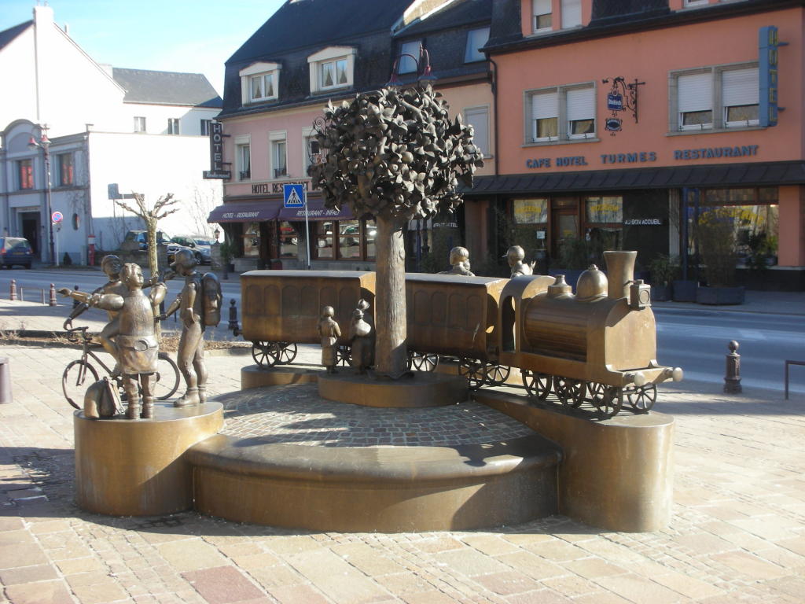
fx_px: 1070
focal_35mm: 46
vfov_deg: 31.5
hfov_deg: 41.2
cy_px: 302
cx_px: 402
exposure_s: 1/153
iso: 50
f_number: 3.5
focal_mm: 7.7
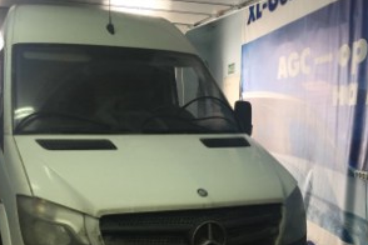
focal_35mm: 41
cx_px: 119
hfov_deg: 46.6
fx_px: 419
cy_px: 165
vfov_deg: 32.3
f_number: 2.2
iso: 64
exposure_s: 1/33
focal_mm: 4.15
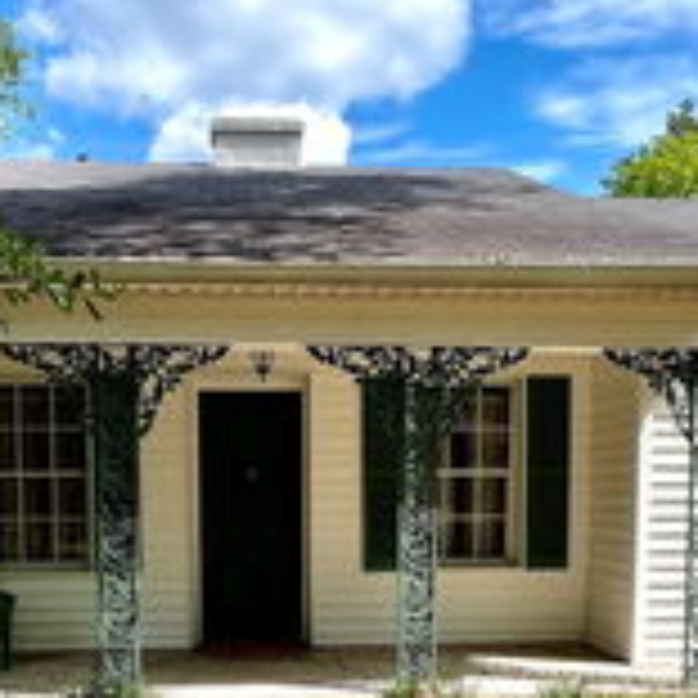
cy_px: 563
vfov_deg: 41.9
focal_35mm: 38
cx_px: 306
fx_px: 867
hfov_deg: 43.8
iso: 32
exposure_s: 1/585
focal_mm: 1.57
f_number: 1.8
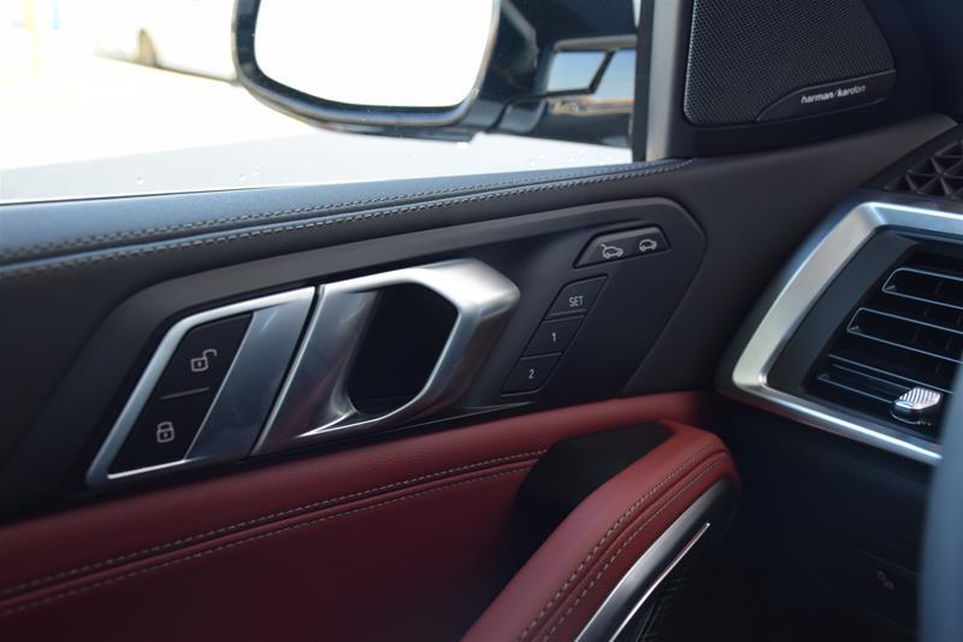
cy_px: 321
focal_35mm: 45
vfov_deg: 29.9
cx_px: 482
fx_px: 1203
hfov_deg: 43.6
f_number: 4.5
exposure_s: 1/80
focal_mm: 30
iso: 400
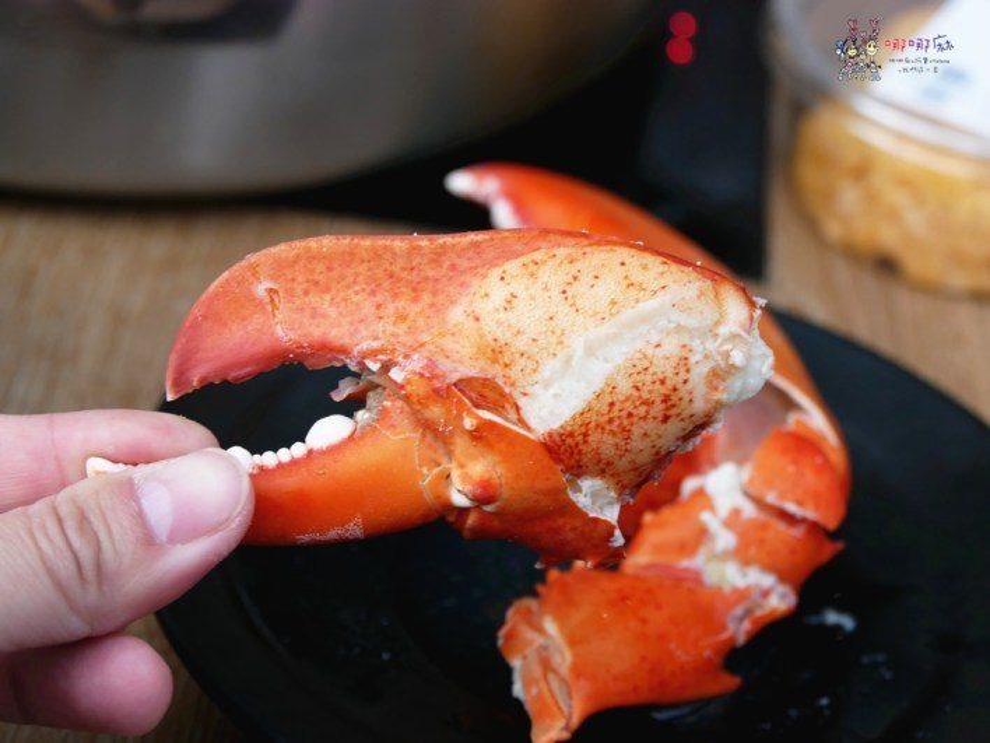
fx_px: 2631
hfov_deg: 21.3
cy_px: 372
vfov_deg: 16.1
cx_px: 495
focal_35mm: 92
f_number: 4.9
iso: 640
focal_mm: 46
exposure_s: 1/80
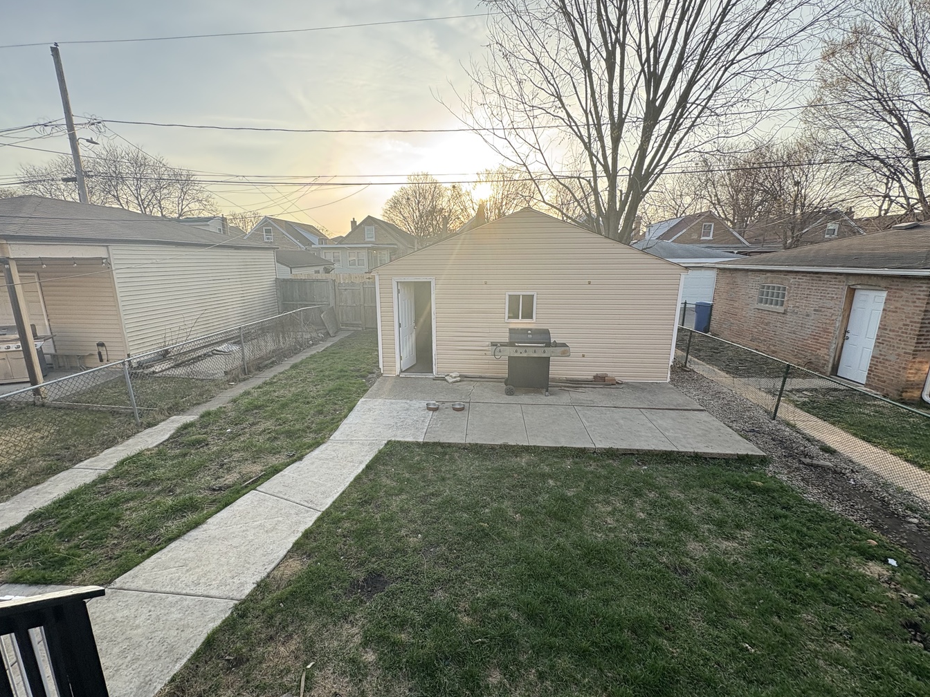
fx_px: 403
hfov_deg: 98.1
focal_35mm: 15
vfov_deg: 81.7
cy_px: 349
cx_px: 449
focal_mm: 2.22
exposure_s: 1/253
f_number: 2.2
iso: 64
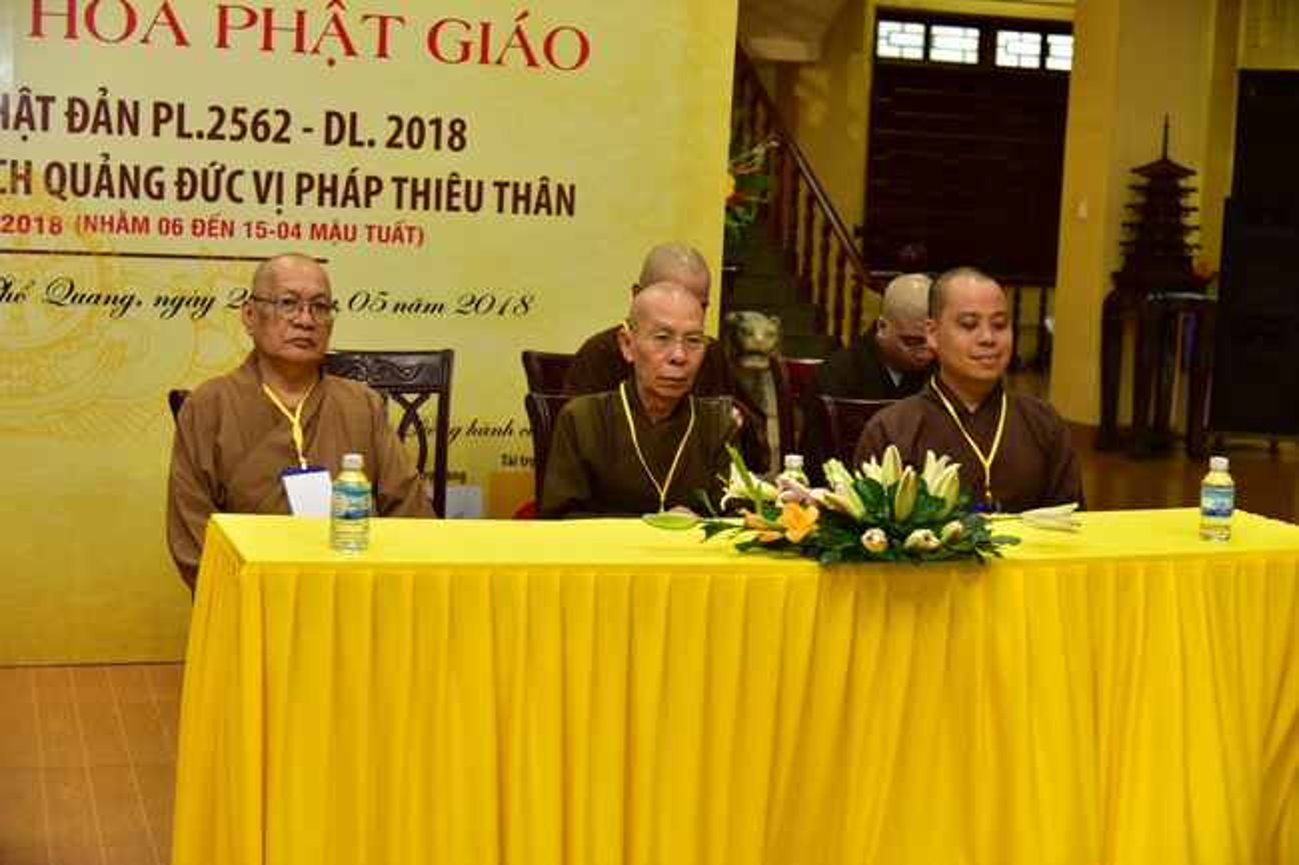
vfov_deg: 24.6
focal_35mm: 55
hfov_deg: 36.3
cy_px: 432
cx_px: 650
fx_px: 1984
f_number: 4
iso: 800
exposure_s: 1/40
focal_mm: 55
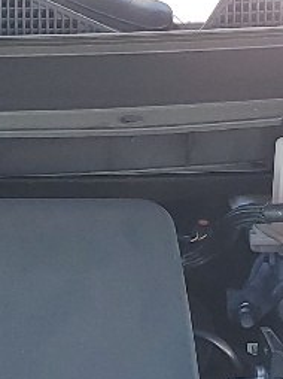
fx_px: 1791
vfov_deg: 12.1
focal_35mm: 164
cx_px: -24
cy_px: 182
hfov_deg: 9.0
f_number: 1.5
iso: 50
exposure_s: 1/714
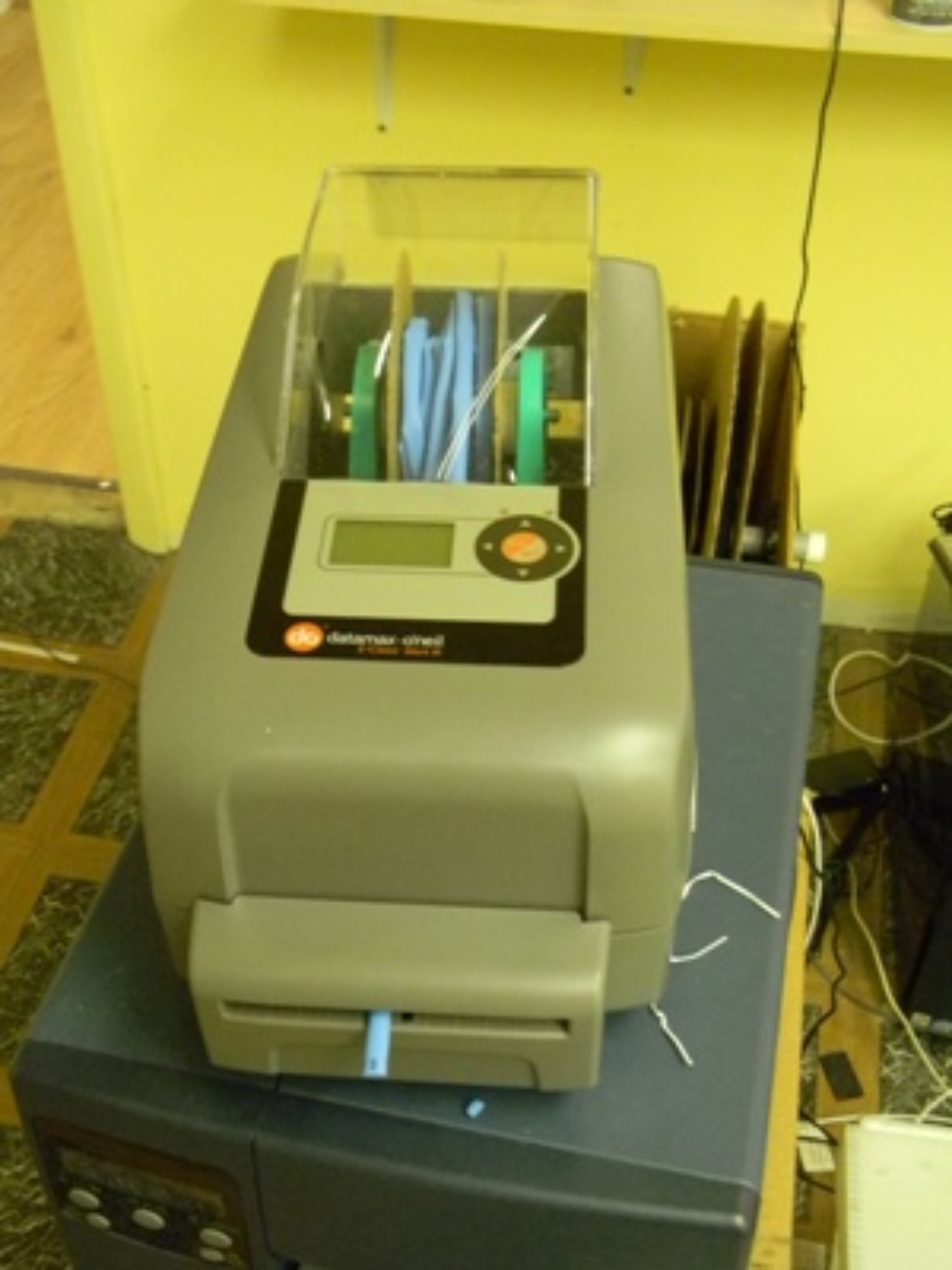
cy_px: 635
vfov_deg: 45.8
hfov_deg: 35.1
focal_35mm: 41
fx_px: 1503
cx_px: 476
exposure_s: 1/23.6
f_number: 3.8
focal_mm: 7.3
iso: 800
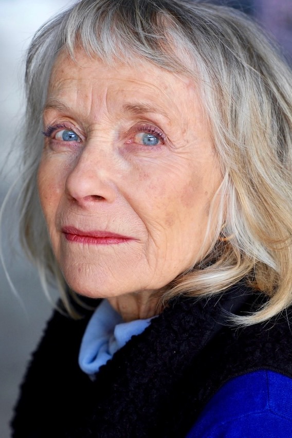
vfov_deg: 23.9
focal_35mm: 85
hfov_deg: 16.1
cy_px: 219
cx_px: 146
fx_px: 1034
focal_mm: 85
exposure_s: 1/500
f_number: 4
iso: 400
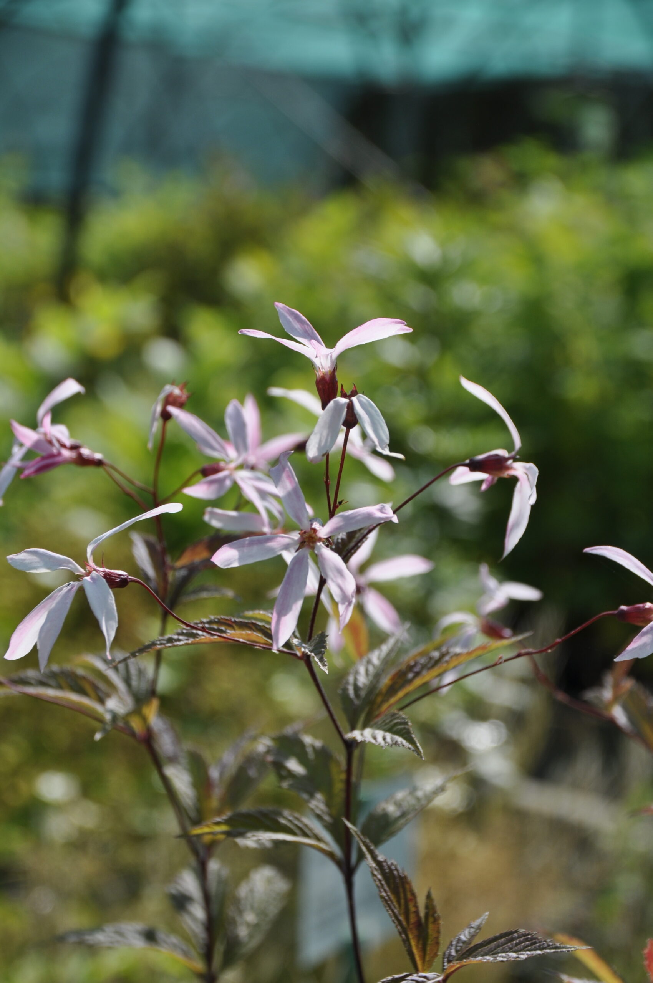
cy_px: 492
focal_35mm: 93
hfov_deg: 14.7
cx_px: 326
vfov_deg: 21.9
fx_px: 2537
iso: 200
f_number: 9
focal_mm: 62
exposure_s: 1/320
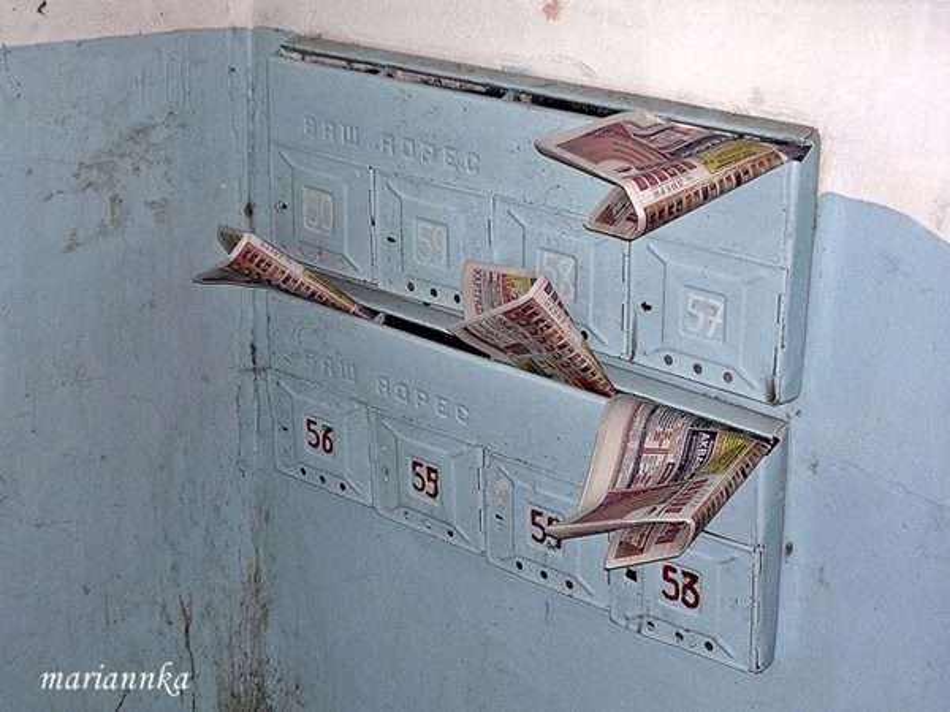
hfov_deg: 32.2
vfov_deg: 24.4
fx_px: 1647
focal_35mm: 60
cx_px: 475
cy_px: 356
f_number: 3.4
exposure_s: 1/60.1
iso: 168
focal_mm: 9.1
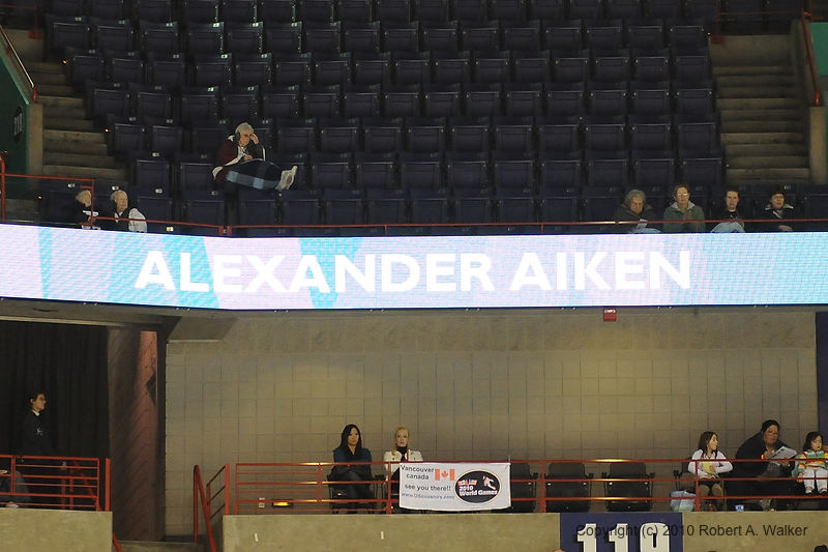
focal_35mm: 105
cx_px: 414
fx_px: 2414
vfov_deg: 13.0
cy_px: 276
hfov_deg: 19.5
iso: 1600
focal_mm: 70
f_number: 2.8
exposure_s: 1/250
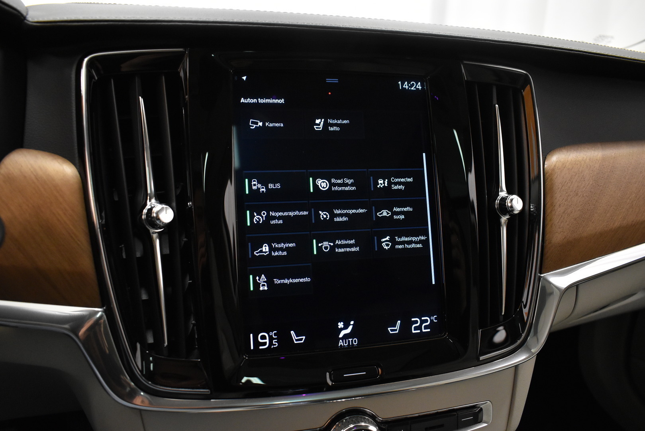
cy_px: 216
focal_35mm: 27
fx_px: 484
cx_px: 322
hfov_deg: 67.4
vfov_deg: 47.9
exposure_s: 1/60
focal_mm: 18
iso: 2500
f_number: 4
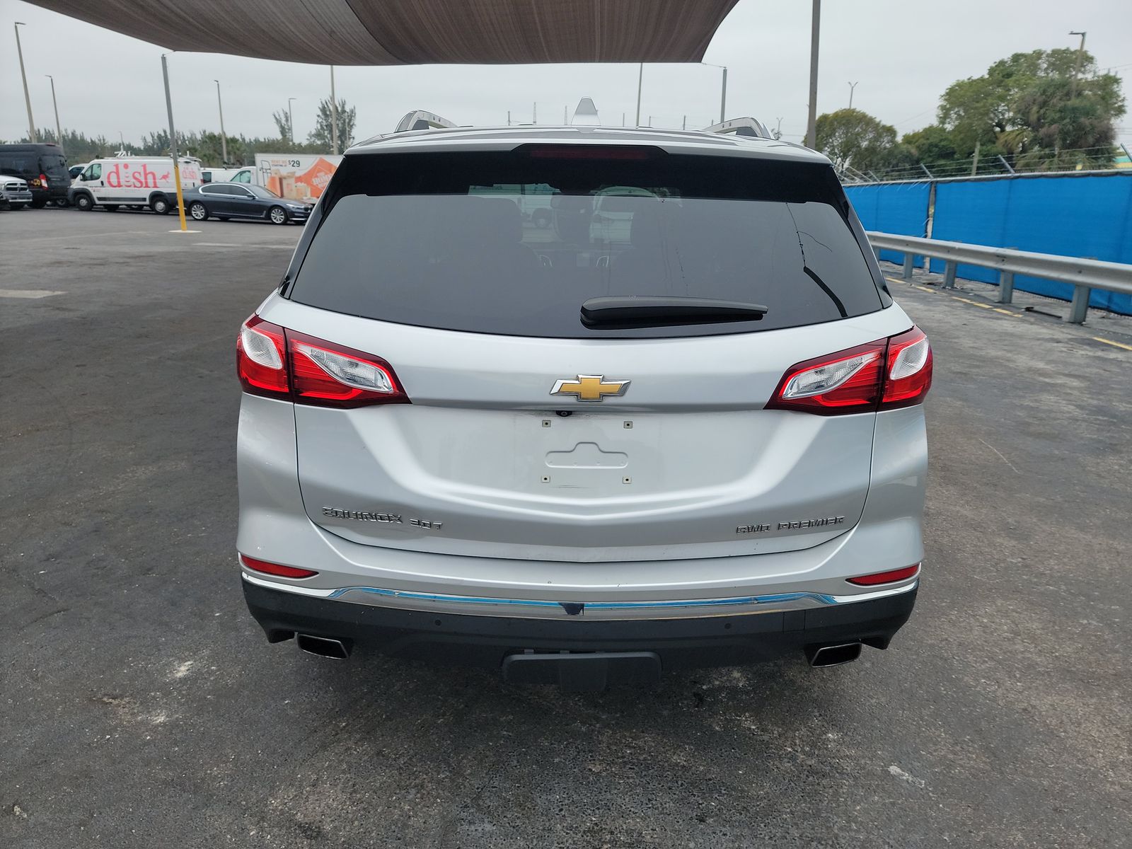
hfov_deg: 71.6
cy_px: 424
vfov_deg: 56.8
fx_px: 785
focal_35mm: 24
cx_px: 566
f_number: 1.8
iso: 50
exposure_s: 1/256
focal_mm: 6.7
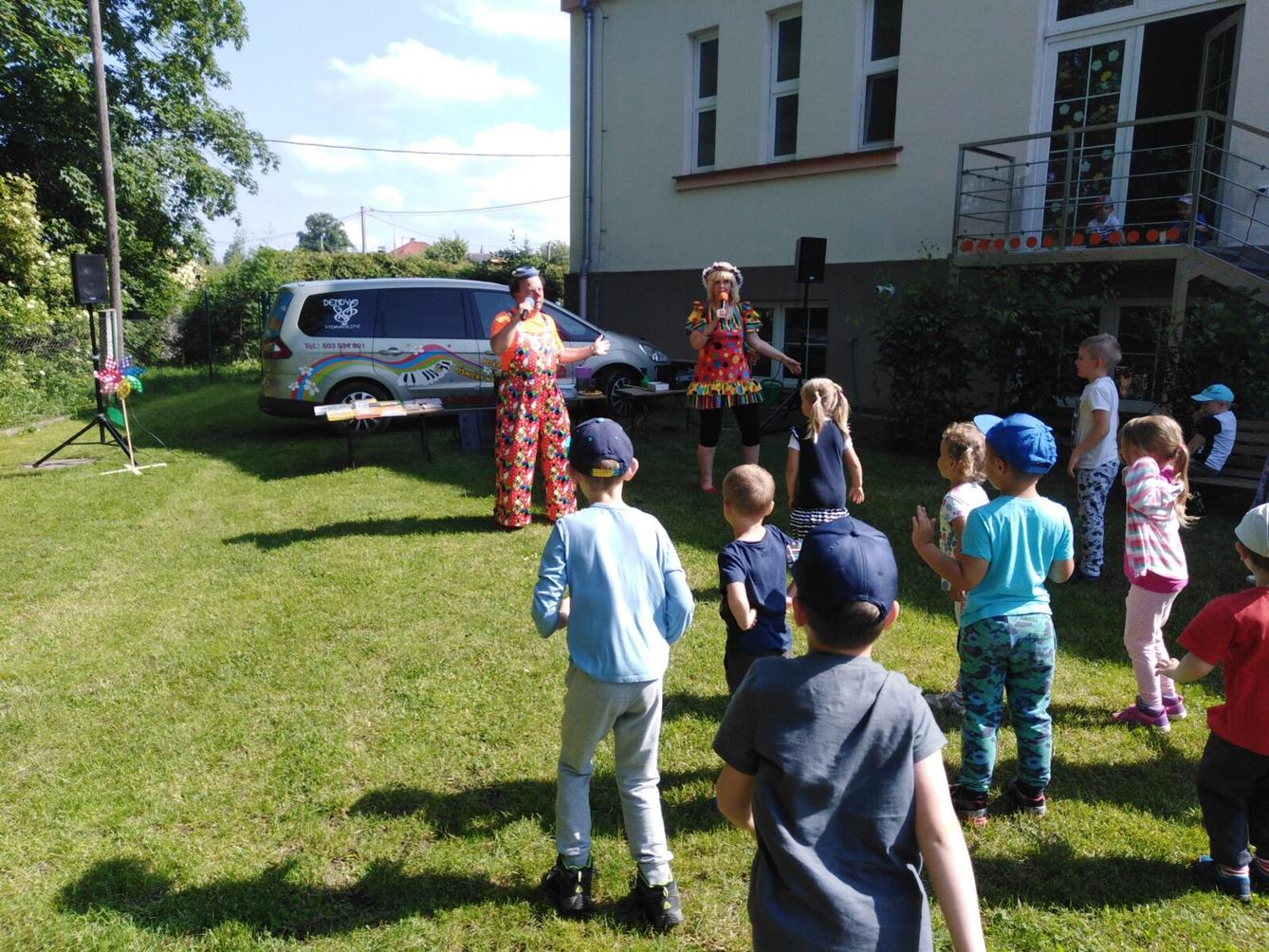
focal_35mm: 26
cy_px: 476
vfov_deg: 53.1
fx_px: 953
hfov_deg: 67.3
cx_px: 634
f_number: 2.2
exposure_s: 1/565
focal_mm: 3.46
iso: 100
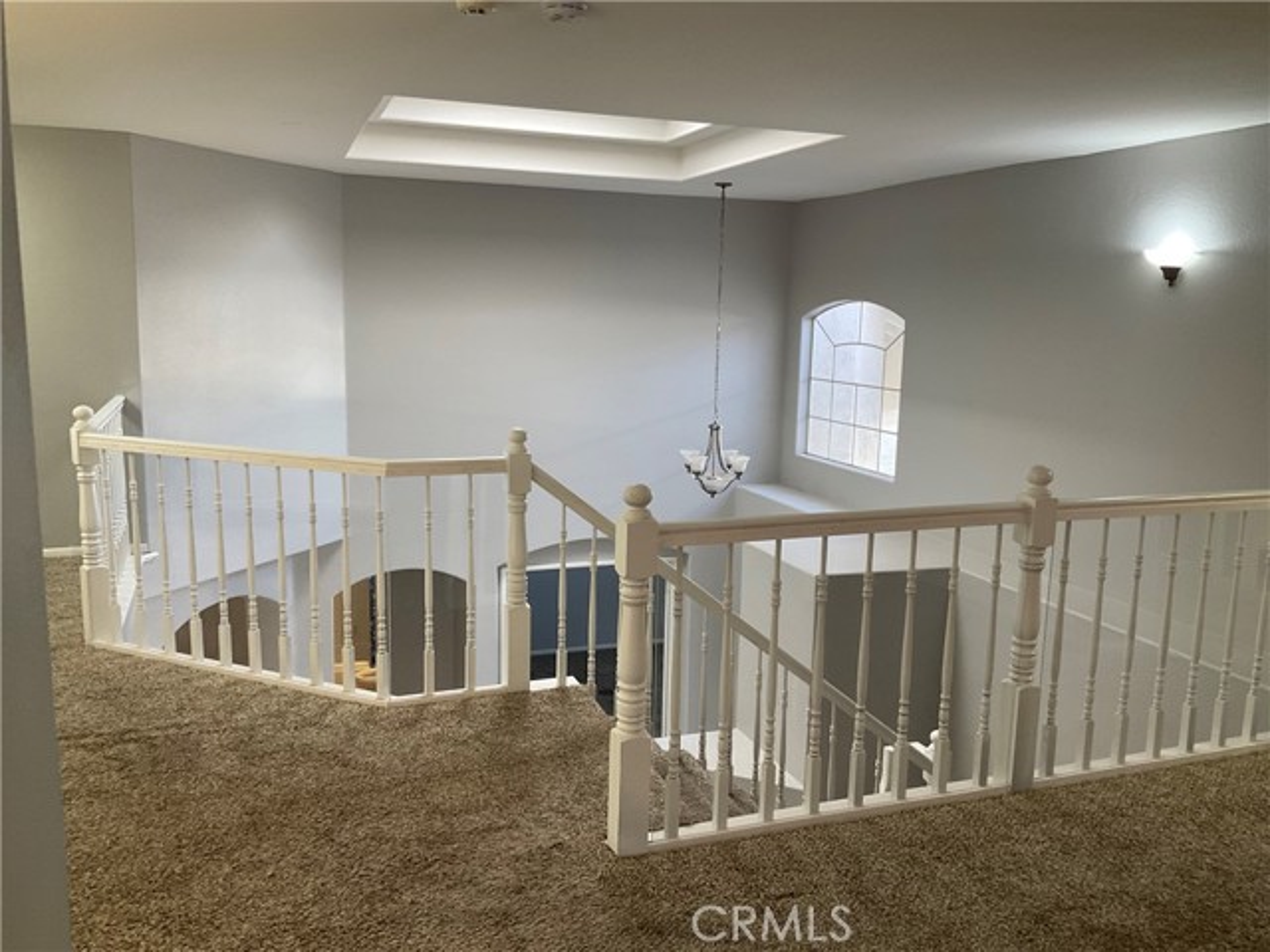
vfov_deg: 48.2
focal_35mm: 29
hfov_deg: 61.7
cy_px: 476
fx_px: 1064
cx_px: 635
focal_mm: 3
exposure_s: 1/60
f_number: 1.8
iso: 64
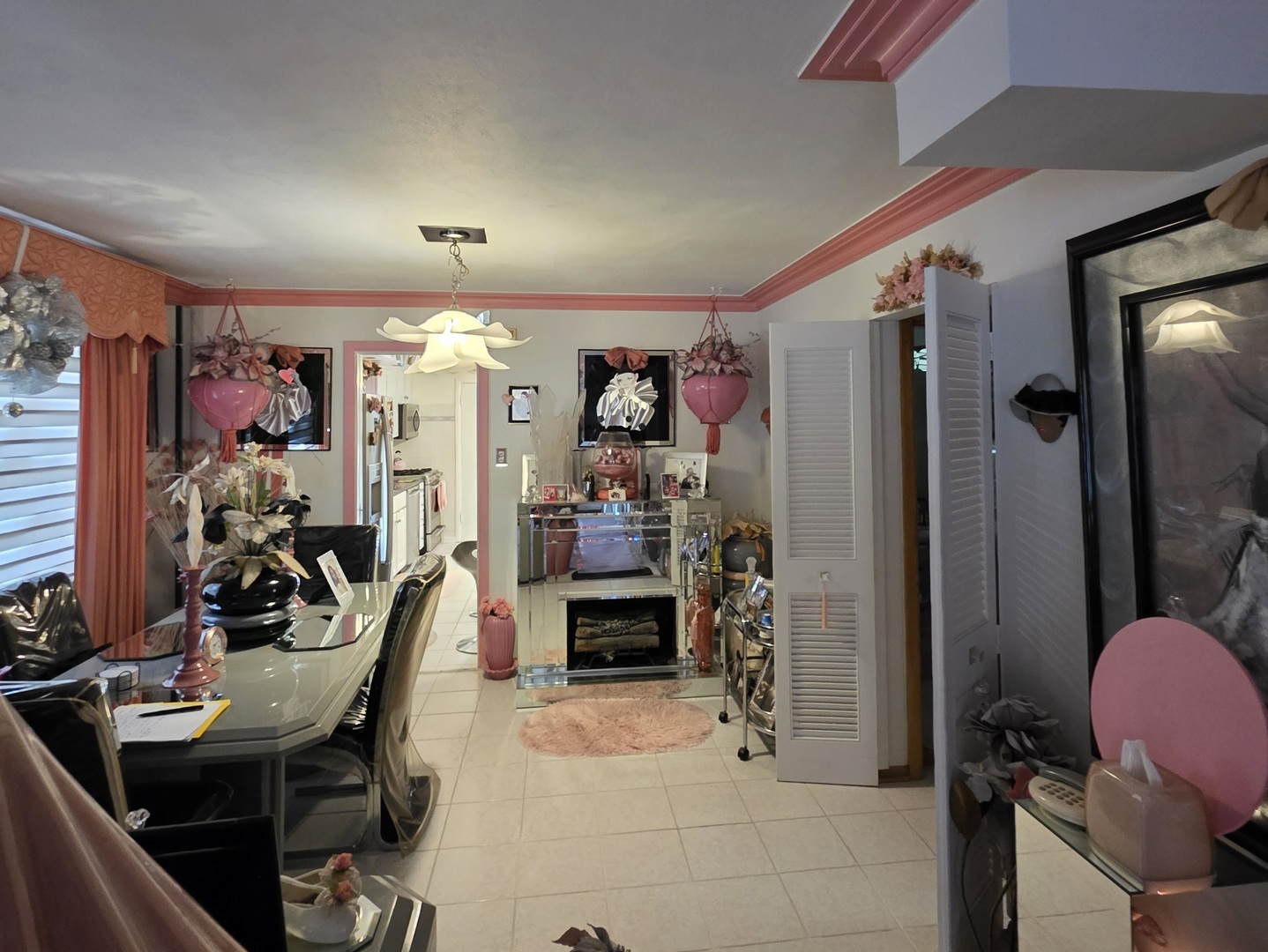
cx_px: 634
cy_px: 476
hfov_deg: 106.2
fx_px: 476
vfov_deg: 90.0
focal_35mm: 13
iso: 640
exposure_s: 1/60.2
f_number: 1.9
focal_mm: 2.2
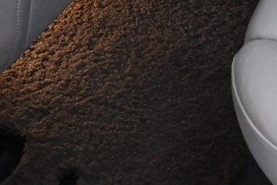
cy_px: -128
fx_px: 1065
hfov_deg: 13.6
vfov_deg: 9.5
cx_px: 457
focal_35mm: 138
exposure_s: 1/60
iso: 3200
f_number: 3.8
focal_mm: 20.5
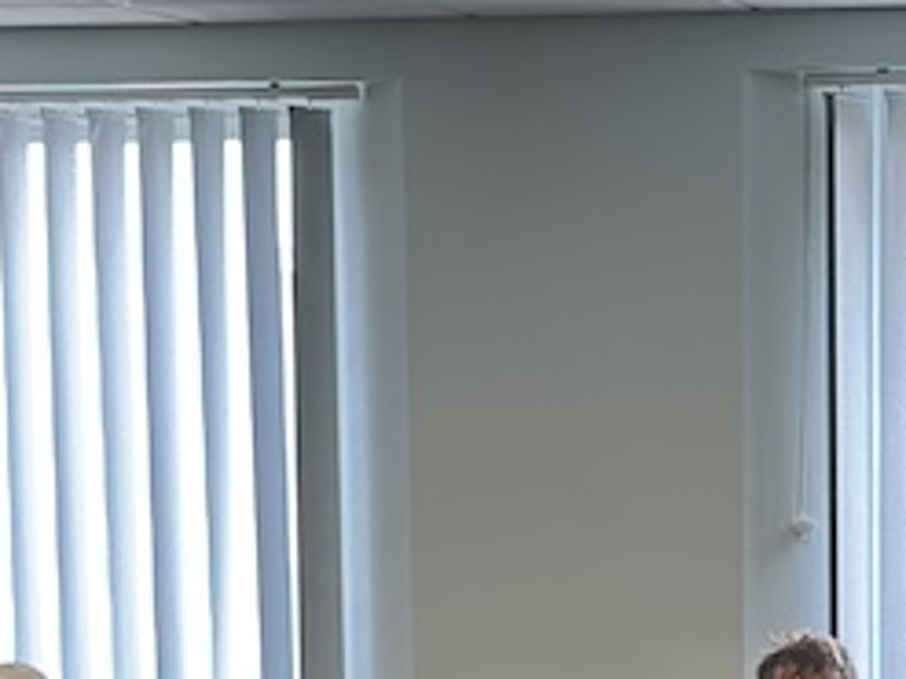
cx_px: 840
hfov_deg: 9.9
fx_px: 5206
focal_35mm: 199
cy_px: 1310
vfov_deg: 7.2
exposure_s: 1/121
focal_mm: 6.86
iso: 100
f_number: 1.78
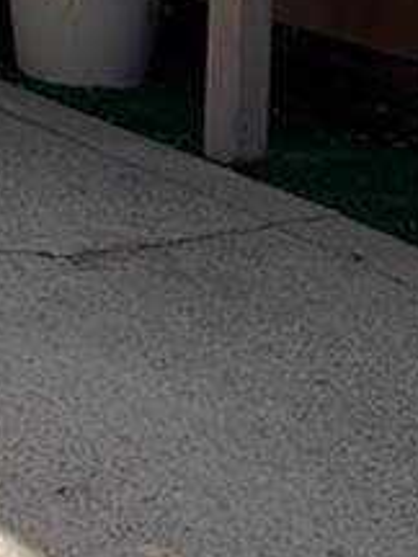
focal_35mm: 97
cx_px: -510
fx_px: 1562
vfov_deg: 18.7
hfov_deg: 12.6
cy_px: -187
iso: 25
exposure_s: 1/770
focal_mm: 2.22
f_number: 2.2
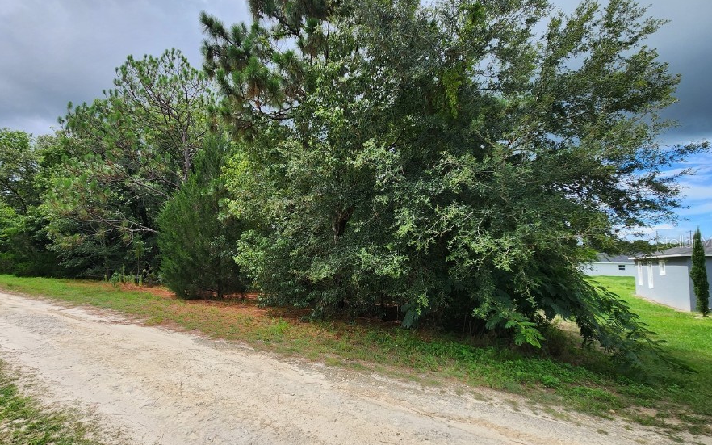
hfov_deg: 97.5
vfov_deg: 71.1
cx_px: 319
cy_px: 241
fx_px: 310
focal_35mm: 16
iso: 50
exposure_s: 1/1225
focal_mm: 2.2
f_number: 2.2
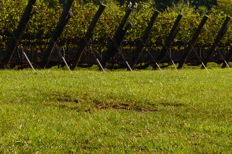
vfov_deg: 5.8
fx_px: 1495
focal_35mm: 232
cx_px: -90
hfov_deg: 8.7
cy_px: -49
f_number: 10
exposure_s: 1/250
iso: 200
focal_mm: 55
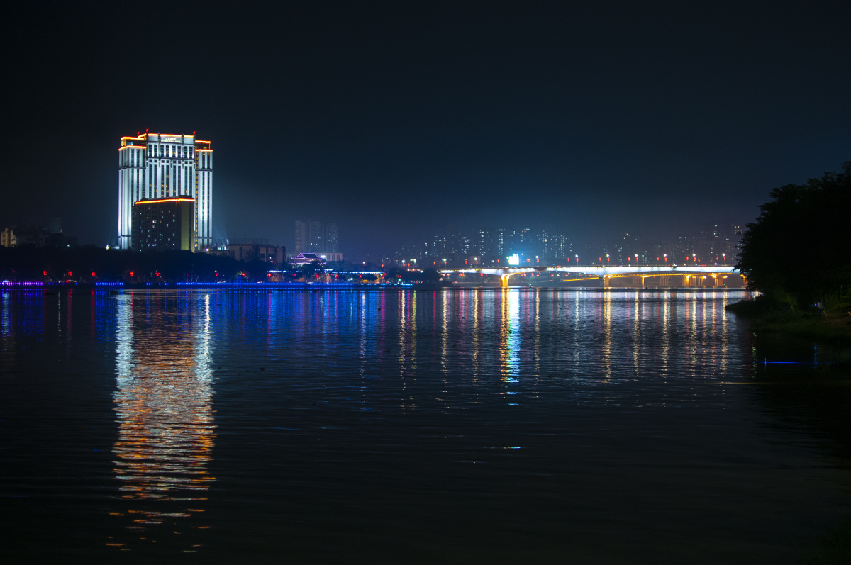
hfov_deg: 37.9
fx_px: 1240
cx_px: 426
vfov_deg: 25.7
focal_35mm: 52
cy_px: 282
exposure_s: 1/5
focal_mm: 35
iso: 250
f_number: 1.8
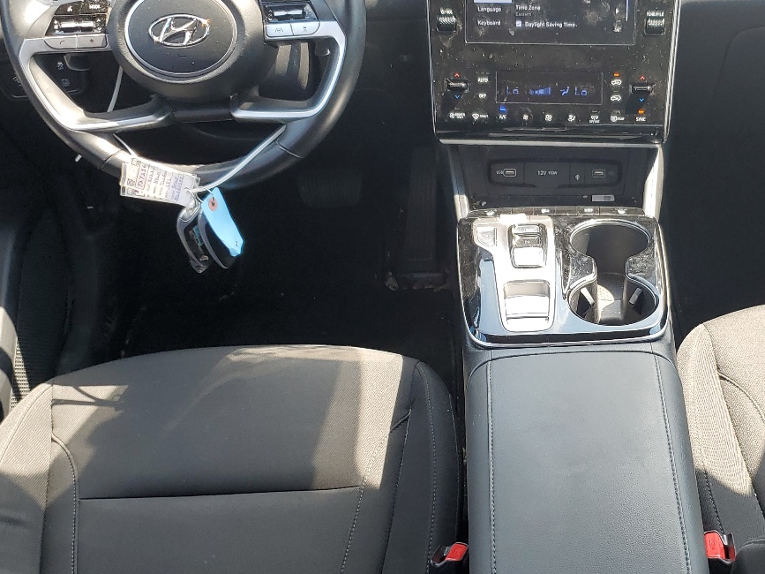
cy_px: 336
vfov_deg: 30.2
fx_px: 1061
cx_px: 567
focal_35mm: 48
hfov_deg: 38.7
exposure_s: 1/227
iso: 50
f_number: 1.5
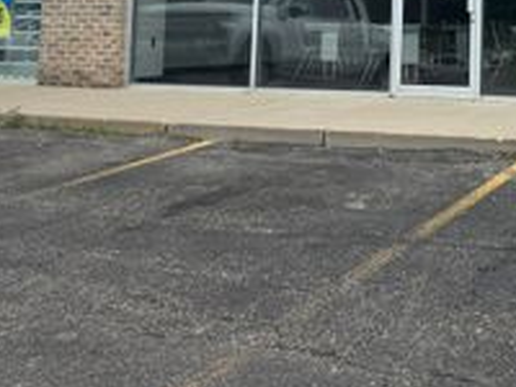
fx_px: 894
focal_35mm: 60
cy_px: -50
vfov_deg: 22.8
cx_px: 501
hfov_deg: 30.2
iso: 80
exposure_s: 1/2604
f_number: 1.78
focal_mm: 6.76
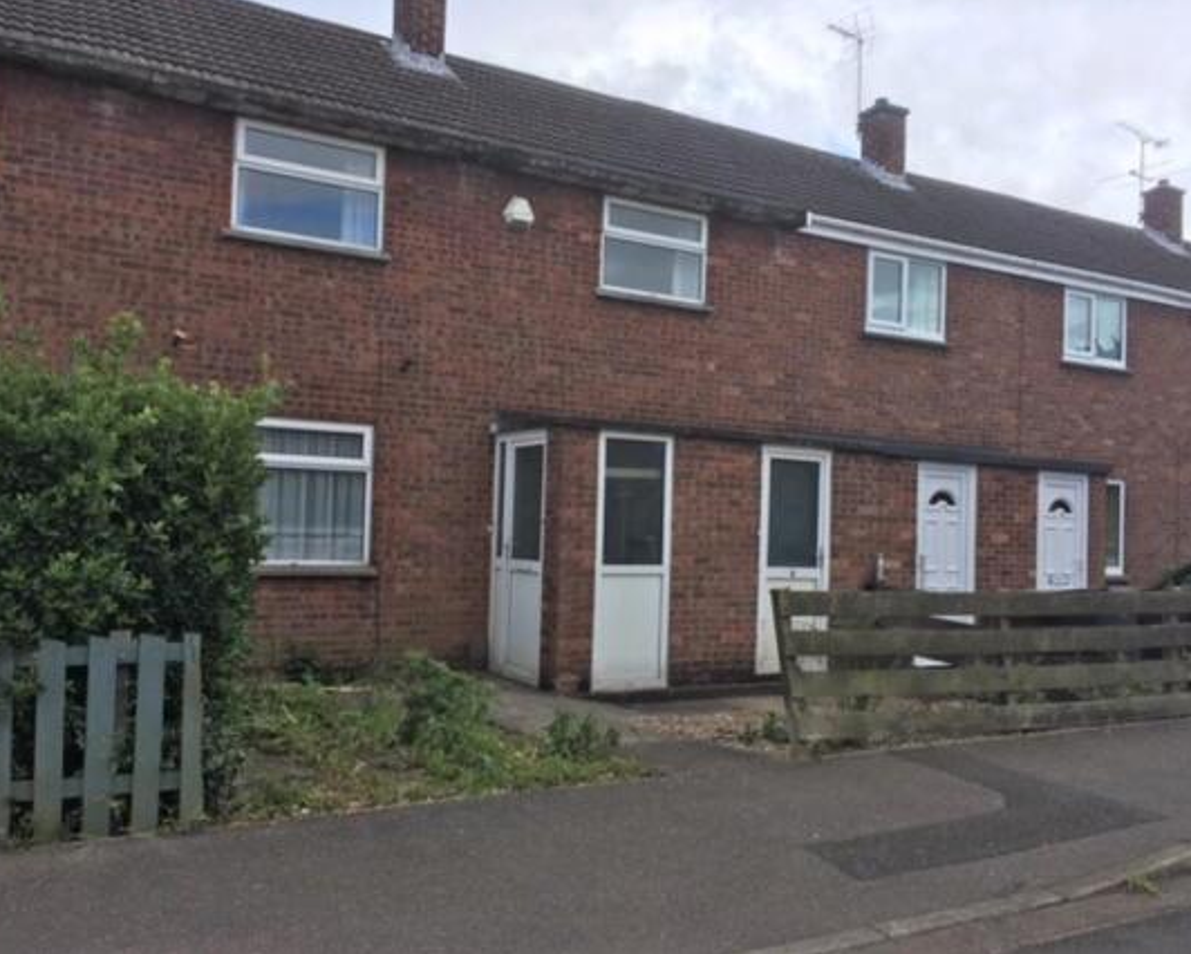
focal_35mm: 31
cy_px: 469
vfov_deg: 47.1
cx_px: 632
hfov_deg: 57.1
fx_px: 1093
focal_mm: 4.15
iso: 25
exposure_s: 1/761
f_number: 2.2
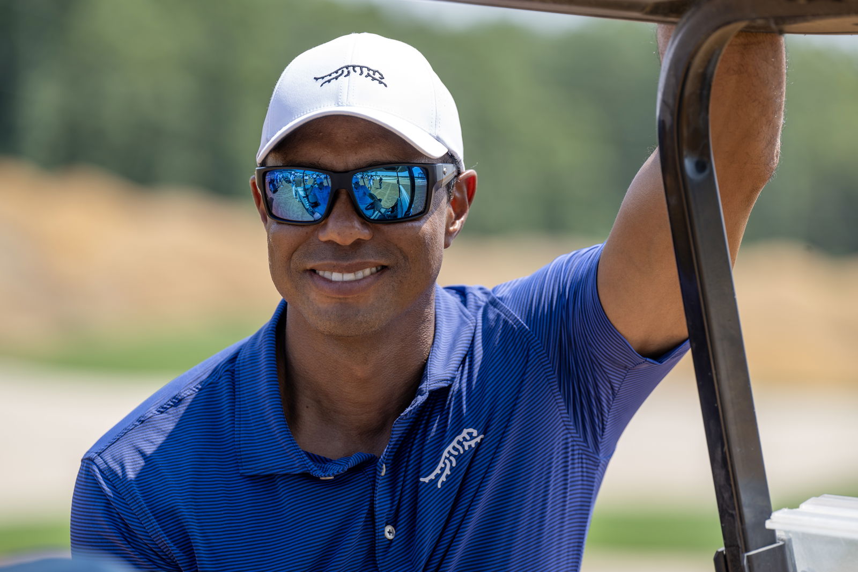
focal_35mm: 200
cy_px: 286
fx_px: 4765
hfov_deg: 10.3
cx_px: 429
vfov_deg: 6.9
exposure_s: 1/500
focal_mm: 200
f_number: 4
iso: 100
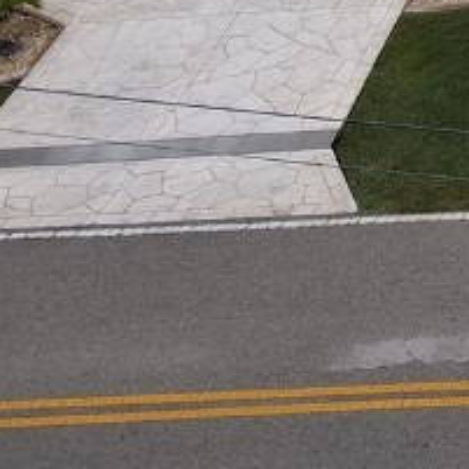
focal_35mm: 108
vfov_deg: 14.3
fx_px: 1655
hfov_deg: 12.4
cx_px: 1150
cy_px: -371
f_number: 2.8
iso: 100
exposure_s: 1/250
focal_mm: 4.5
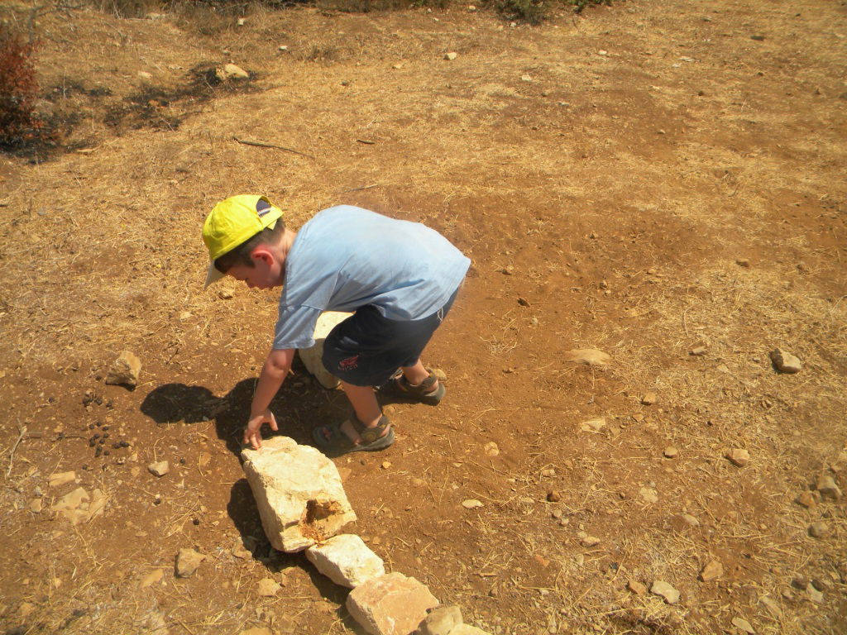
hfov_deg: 63.4
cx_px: 424
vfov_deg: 49.7
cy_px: 318
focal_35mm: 28
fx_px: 685
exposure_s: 1/438
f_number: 7
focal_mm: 5
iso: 80
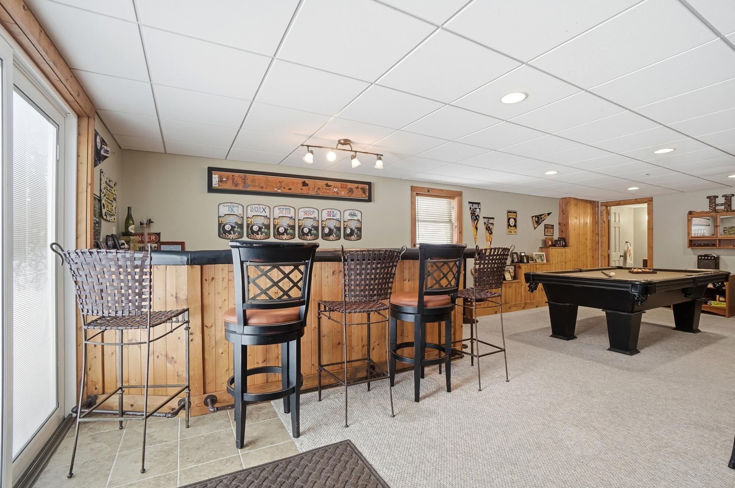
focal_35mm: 15
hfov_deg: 100.5
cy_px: 244
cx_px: 368
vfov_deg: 77.2
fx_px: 306
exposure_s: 1/160
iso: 100
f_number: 4.5
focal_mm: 10
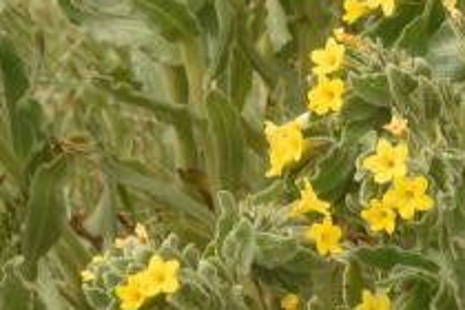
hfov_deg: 4.7
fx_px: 5605
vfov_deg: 3.2
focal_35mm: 434
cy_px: 107
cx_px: 337
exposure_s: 1/125
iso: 320
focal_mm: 70
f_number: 14
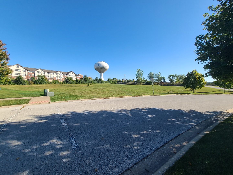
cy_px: 88
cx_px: 116
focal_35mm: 13
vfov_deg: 89.9
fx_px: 88
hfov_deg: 106.2
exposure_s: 1/1336
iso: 50
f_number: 2.2
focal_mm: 2.2
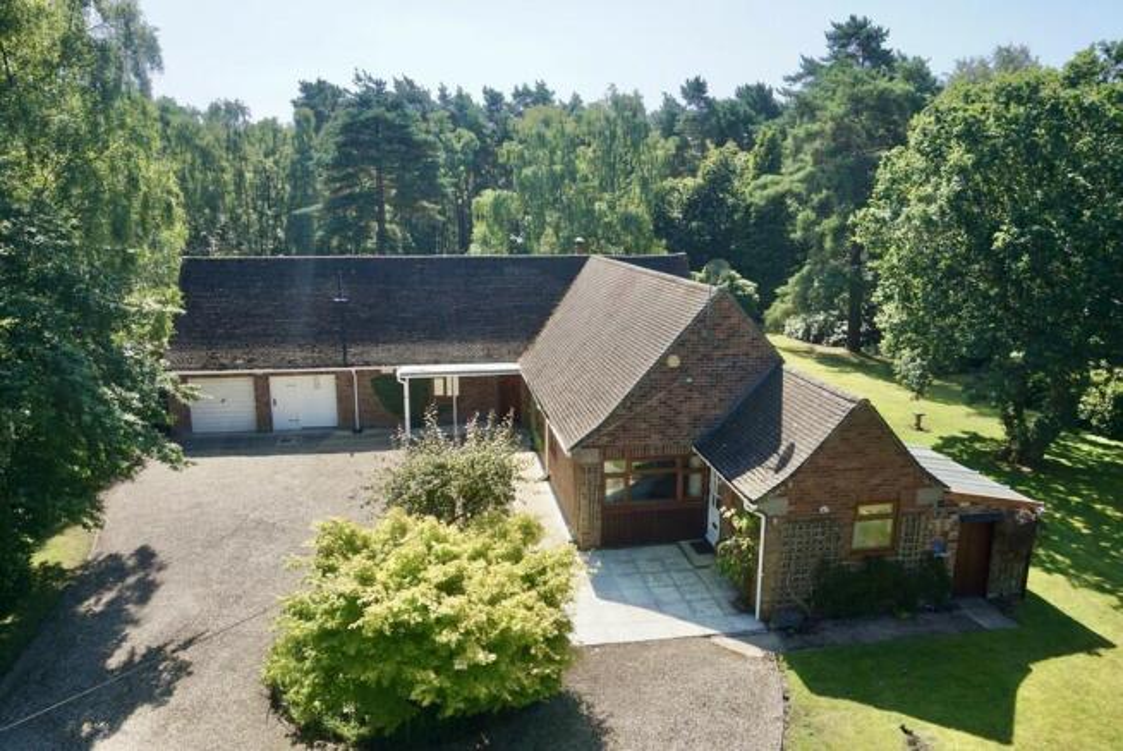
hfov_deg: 73.7
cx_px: 562
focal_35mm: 24
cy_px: 376
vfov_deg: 53.2
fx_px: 749
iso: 250
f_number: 6.3
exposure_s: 1/640
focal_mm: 16
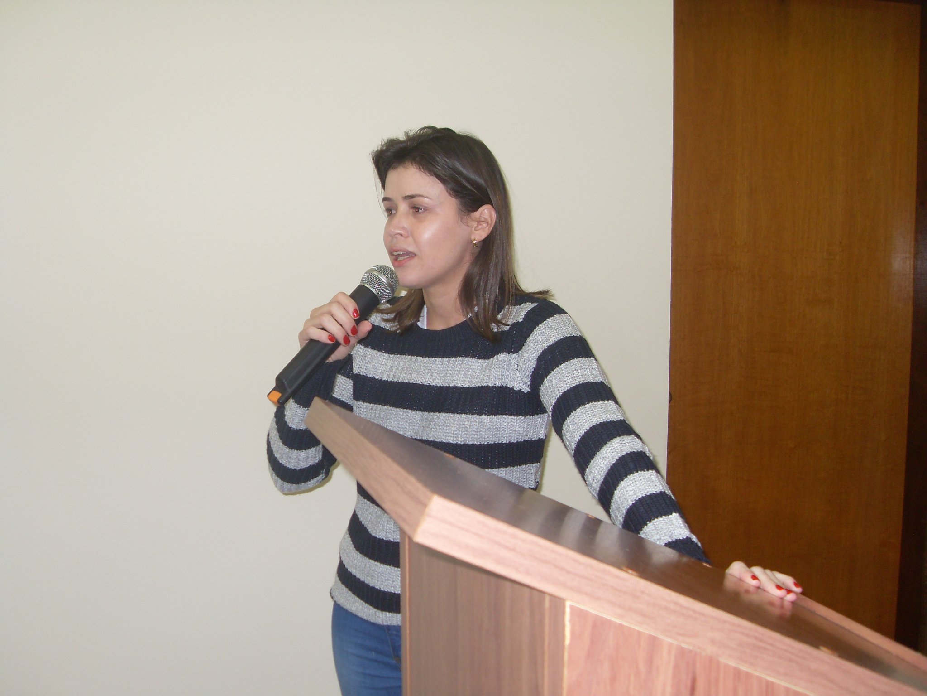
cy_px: 348
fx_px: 991
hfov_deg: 50.1
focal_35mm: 37
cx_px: 464
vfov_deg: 38.7
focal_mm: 6.3
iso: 100
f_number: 2.8
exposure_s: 1/45
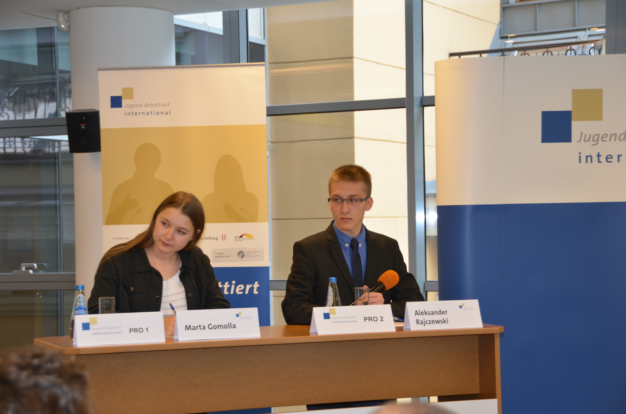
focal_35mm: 78
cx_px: 313
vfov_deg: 17.4
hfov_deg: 26.0
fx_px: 1354
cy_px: 207
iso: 250
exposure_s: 1/30
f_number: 4.8
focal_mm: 52
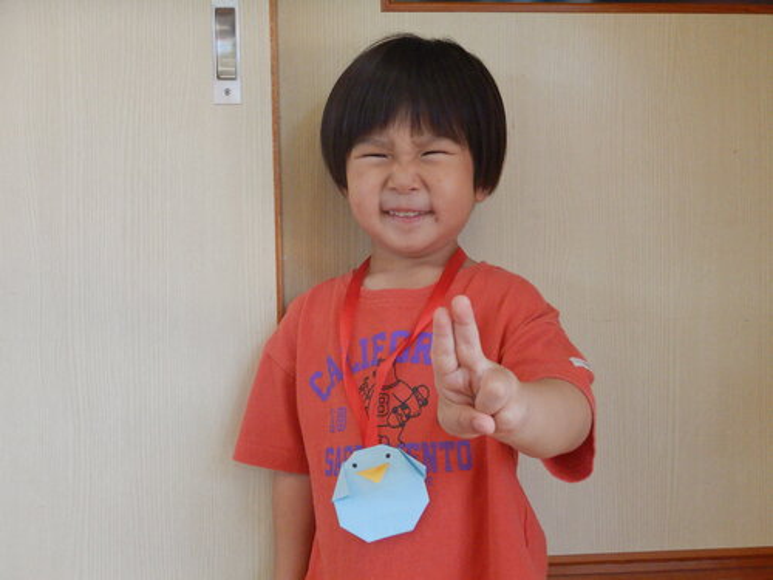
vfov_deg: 41.8
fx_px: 759
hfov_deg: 54.0
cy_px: 290
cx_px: 386
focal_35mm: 34
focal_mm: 6.1
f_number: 4.2
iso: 180
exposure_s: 1/30
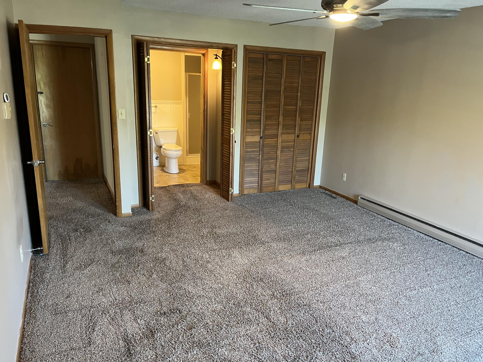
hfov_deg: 67.3
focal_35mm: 26
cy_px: 181
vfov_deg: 53.1
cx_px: 242
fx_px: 363
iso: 500
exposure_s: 1/60
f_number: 1.6
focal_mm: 5.1
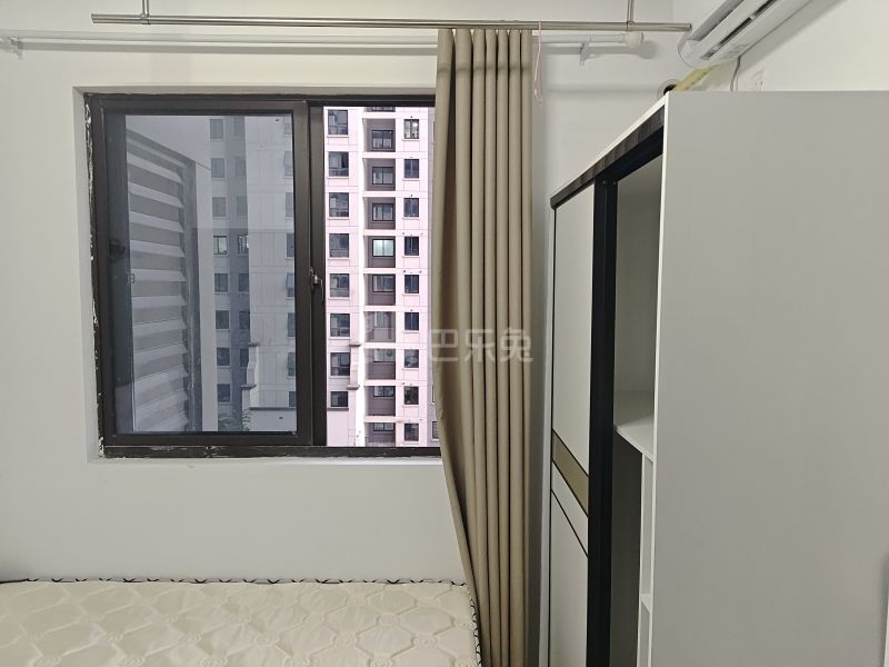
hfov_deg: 73.9
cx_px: 444
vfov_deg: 58.9
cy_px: 334
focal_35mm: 23
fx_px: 591
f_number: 1.88
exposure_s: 1/50
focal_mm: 5.56
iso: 776
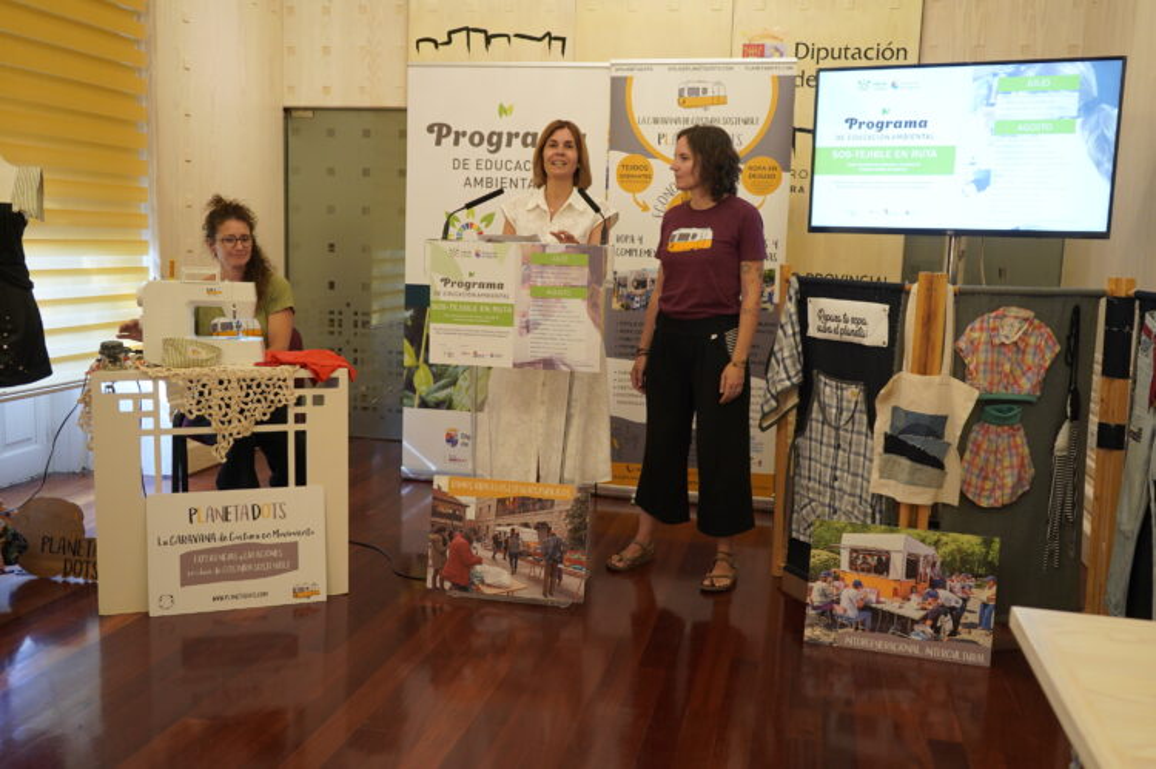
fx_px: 1027
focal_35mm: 32
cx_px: 578
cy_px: 384
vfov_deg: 41.1
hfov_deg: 58.7
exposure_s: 1/200
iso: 2000
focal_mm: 32
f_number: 4
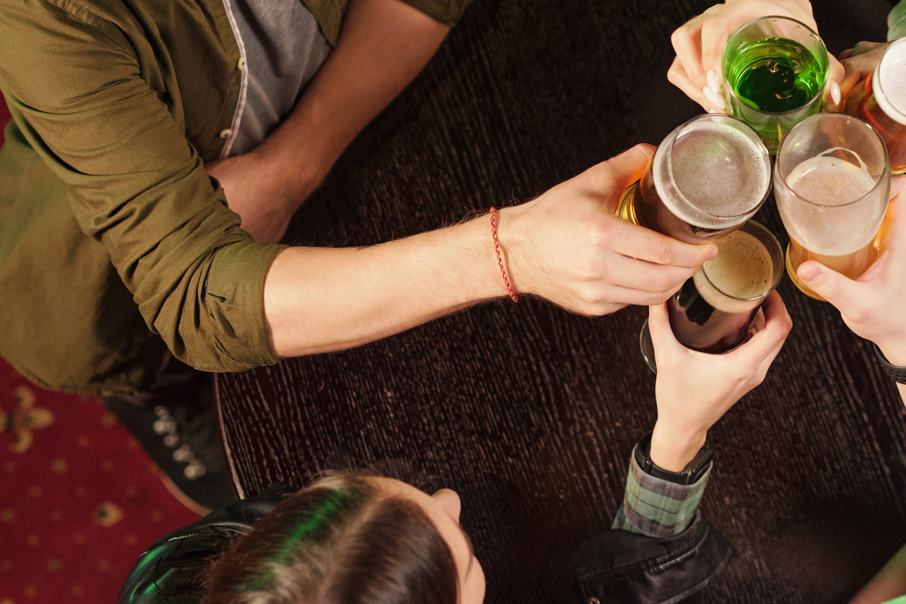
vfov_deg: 13.2
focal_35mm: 104
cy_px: 226
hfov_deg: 19.4
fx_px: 2617
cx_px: 720
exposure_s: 1/125
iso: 800
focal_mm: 50
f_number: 2.8
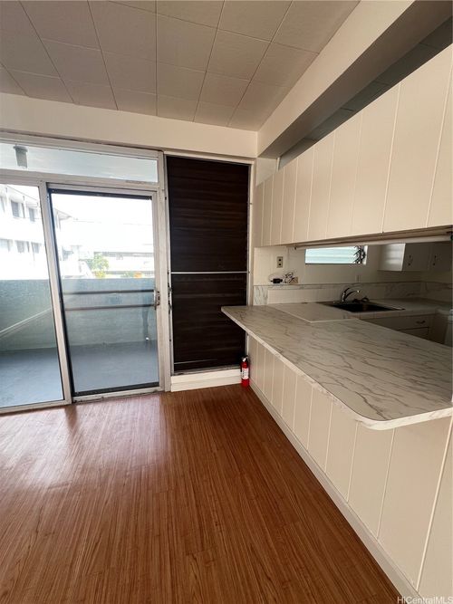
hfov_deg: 89.9
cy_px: 302
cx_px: 226
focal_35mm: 13
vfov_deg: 106.2
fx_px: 227
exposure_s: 1/99
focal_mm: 1.57
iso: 64
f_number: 1.8
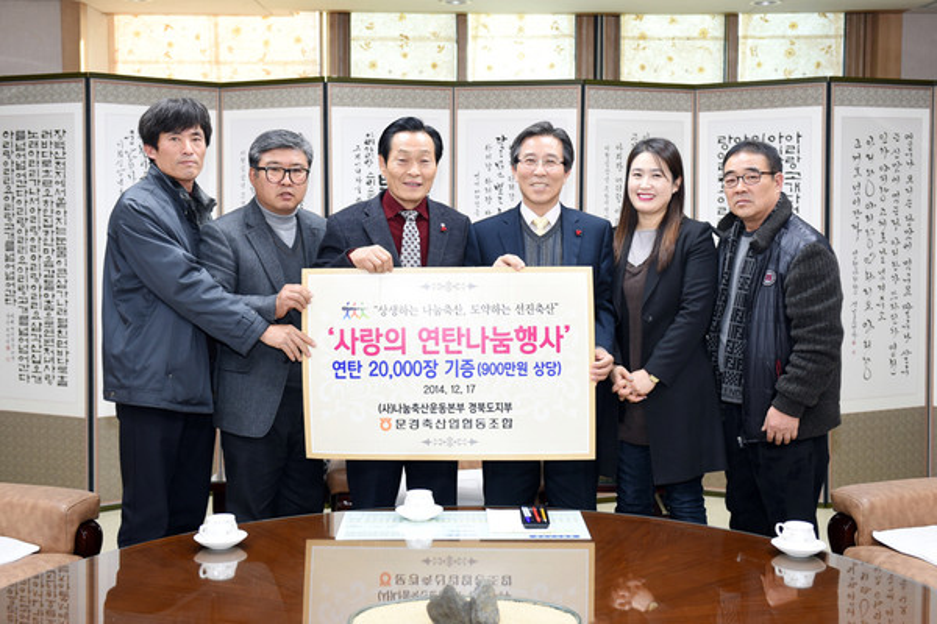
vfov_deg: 33.4
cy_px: 312
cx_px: 468
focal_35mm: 40
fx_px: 1041
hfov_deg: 48.5
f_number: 3.2
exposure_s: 1/125
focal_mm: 40
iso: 800
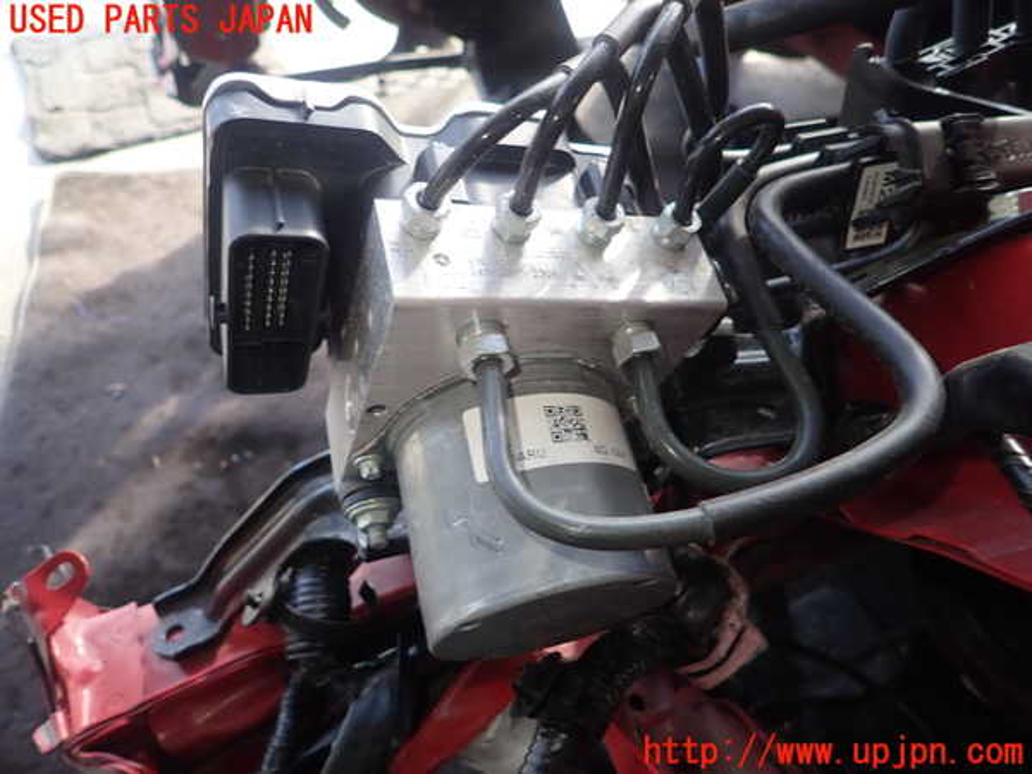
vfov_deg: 54.9
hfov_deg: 69.4
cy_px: 387
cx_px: 516
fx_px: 745
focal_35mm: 25
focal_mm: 4.5
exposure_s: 1/60
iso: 160
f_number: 2
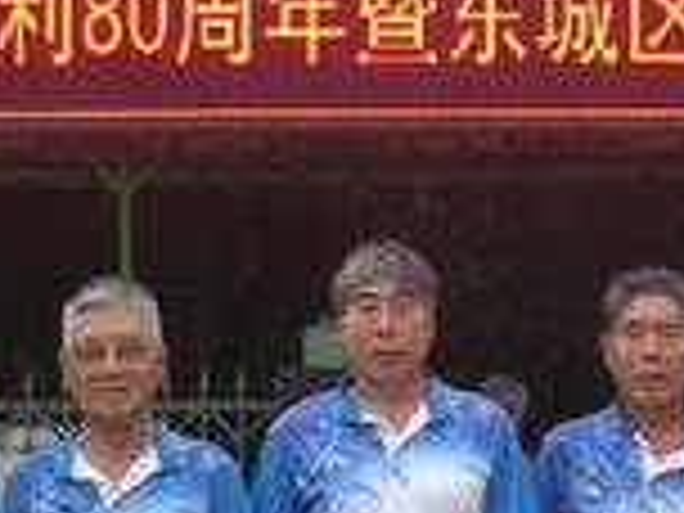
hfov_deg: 14.2
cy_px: 558
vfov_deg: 10.6
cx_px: 576
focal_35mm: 138
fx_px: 2727
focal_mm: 5.8
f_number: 2.8
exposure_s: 1/93.7
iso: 50
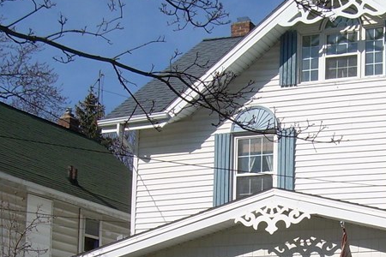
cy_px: 248
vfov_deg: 15.0
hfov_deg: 22.2
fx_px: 965
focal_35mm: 90
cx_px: 325
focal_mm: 6.3
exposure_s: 1/648
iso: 50
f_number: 4.6
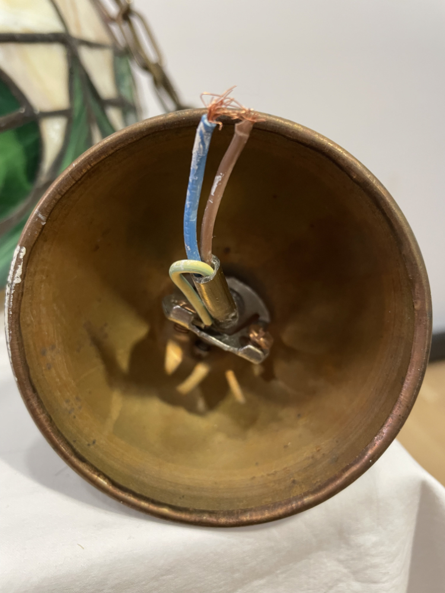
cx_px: 222
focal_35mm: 26
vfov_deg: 67.3
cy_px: 296
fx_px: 446
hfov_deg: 53.1
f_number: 1.6
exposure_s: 1/50
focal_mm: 4.2
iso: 200
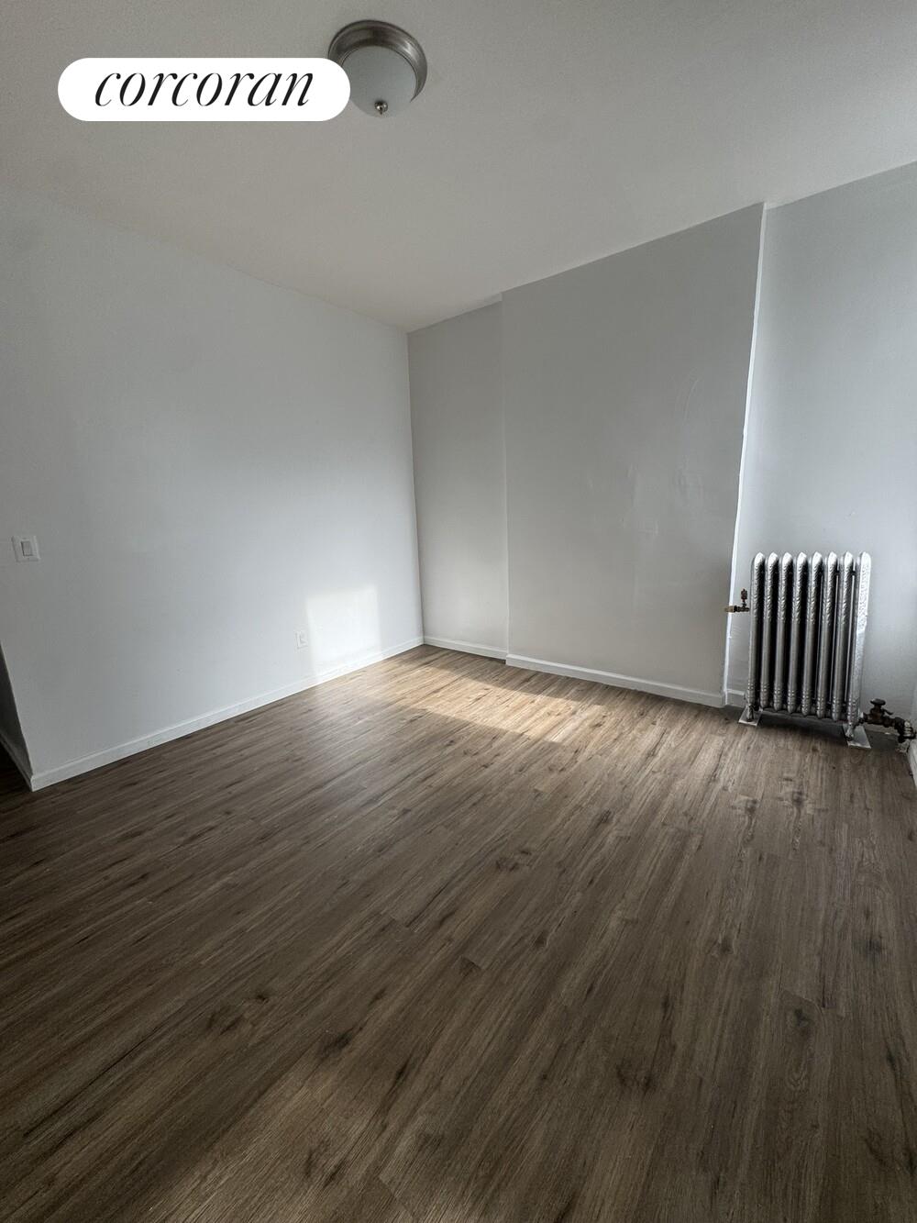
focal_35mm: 14
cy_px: 612
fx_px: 494
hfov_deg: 85.7
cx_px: 458
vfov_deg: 102.1
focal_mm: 2.22
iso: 80
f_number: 2.2
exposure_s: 1/99
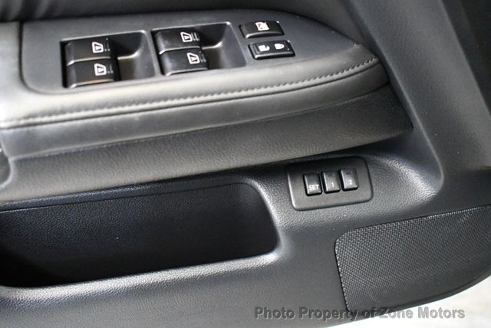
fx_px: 546
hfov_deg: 48.4
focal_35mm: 40
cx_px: 246
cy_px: 164
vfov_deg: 33.5
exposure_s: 1/60
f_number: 3.5
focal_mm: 20
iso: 10000
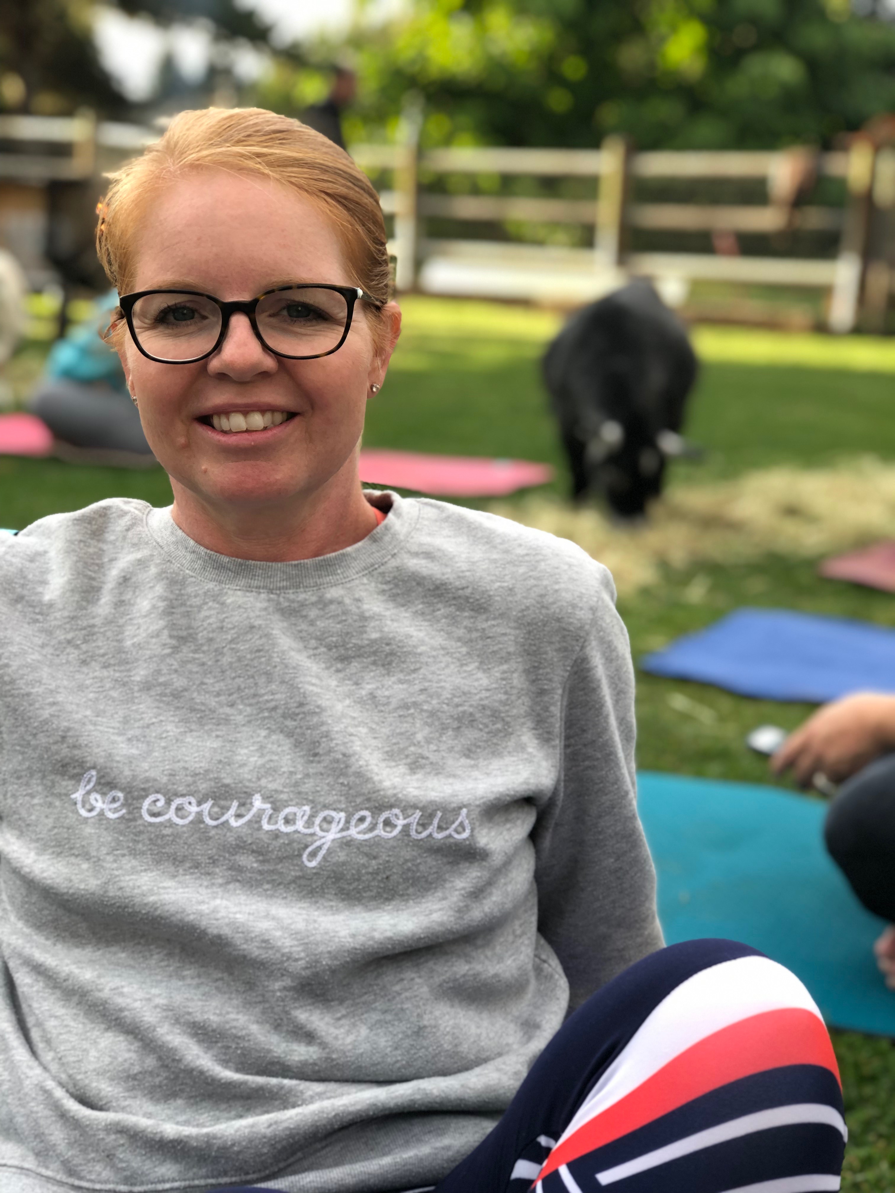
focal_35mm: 57
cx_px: 448
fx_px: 1965
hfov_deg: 25.7
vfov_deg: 33.8
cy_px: 596
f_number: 2.8
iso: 25
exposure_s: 1/60
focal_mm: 6.6
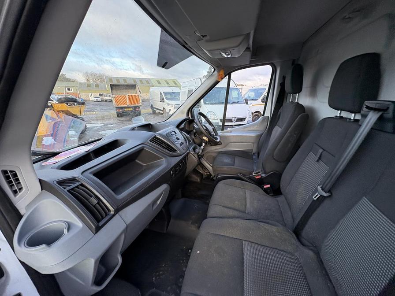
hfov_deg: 102.1
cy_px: 148
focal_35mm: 14
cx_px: 198
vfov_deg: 85.7
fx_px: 160
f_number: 2.2
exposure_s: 1/132
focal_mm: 2.22
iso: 125
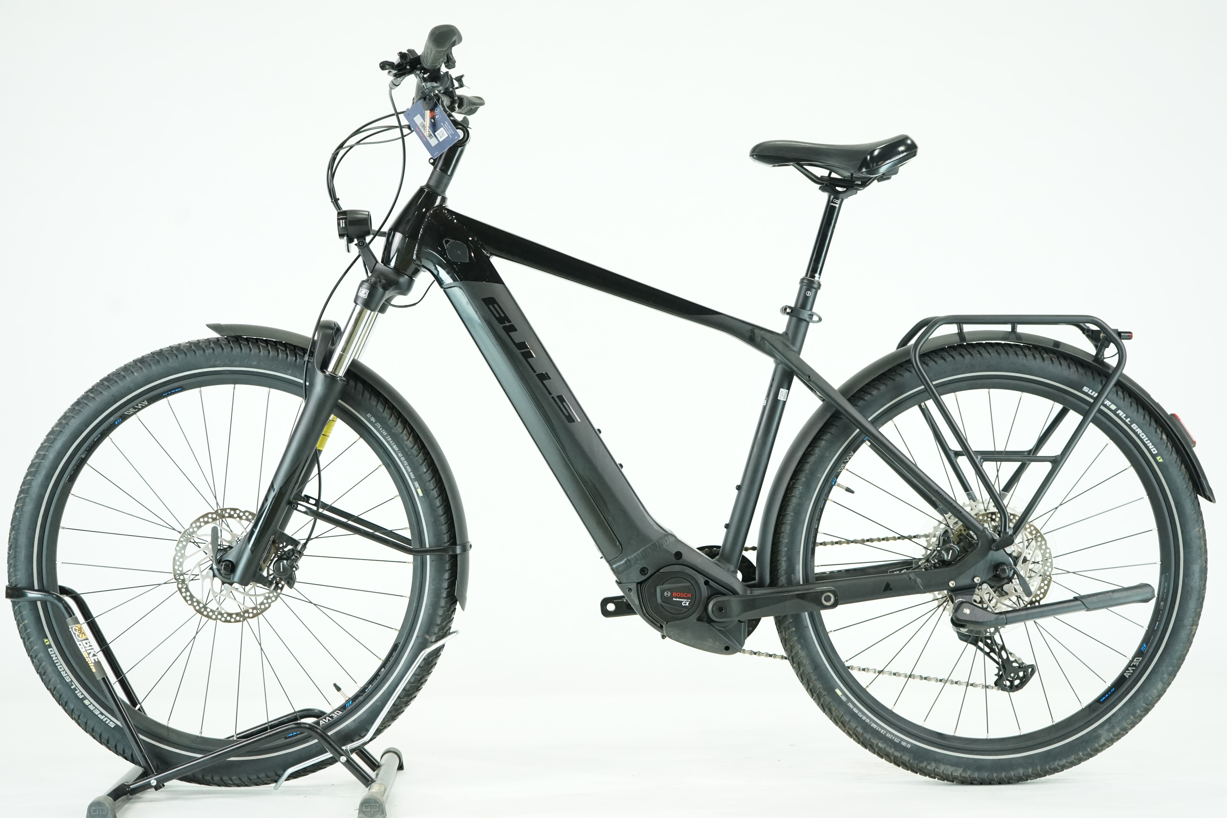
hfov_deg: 36.9
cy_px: 409
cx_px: 614
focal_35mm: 54
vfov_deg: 25.1
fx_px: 1840
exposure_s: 1/200
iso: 2500
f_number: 5
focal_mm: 54
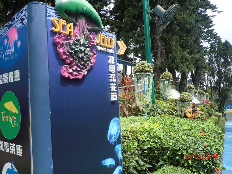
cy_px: 87
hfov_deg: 67.3
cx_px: 116
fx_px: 174
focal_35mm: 26
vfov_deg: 53.1
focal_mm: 4.7
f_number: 2.8
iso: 50
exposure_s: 1/500
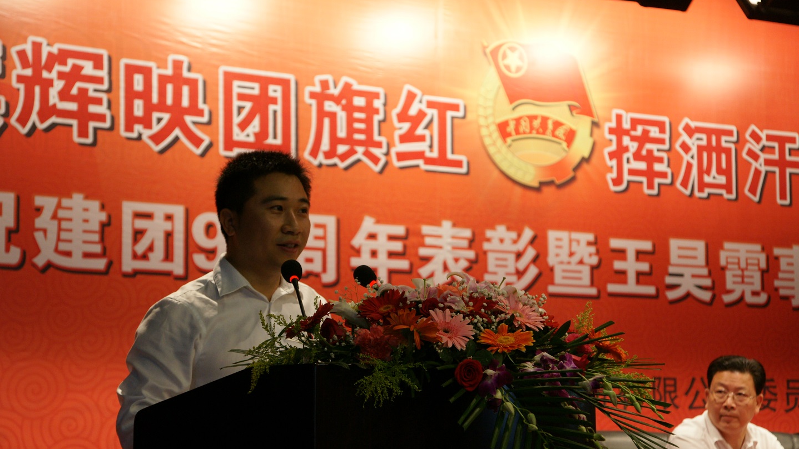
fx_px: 1833
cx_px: 400
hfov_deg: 24.6
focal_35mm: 87
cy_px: 254
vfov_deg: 14.0
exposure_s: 1/60
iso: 800
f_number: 5.6
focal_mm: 55
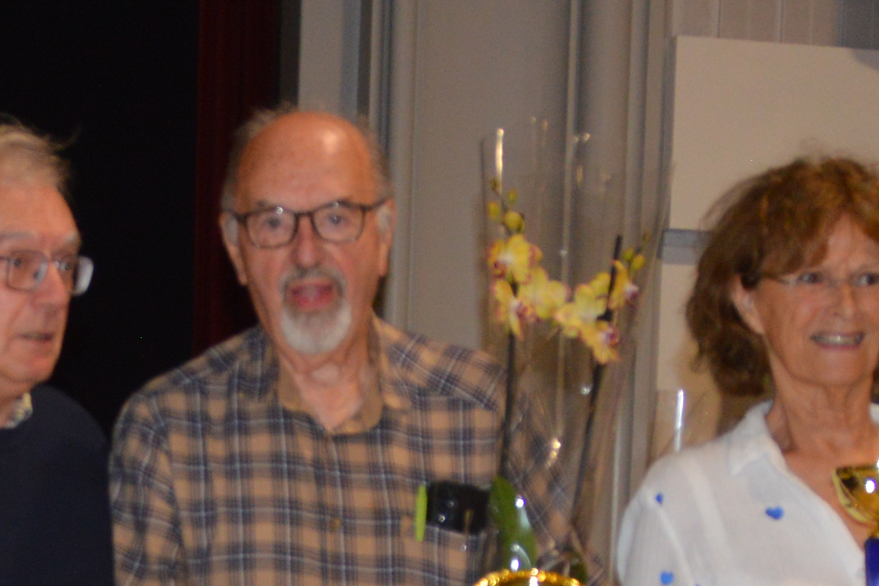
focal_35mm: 115
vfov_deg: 11.2
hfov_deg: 17.2
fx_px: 2808
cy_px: 990
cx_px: -82
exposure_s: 1/100
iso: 400
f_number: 4
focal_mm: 18
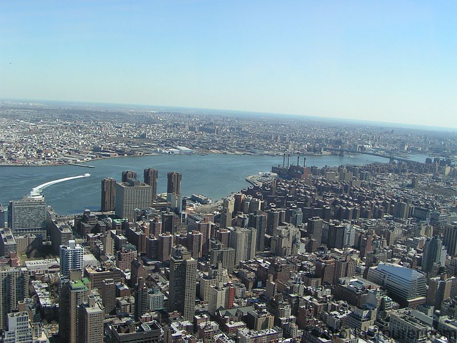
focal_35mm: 38
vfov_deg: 37.7
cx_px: 228
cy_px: 172
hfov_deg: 49.0
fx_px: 502
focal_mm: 5.8
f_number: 5.6
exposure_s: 1/400
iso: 50
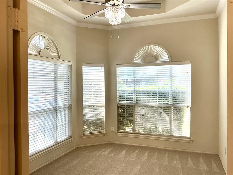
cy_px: 88
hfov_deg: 61.7
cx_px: 116
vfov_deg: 48.2
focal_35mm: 29
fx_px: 195
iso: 64
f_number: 1.8
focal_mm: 3
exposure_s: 1/120
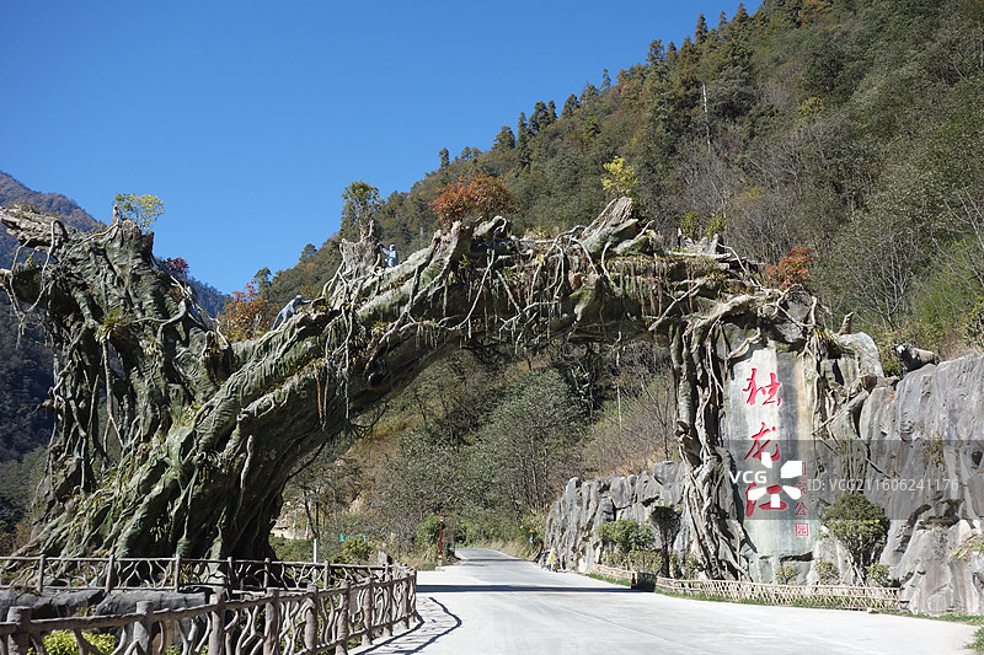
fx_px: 1066
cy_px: 328
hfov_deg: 49.6
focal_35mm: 39
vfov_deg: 34.2
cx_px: 492
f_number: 5.6
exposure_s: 1/320
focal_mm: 14.57
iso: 125
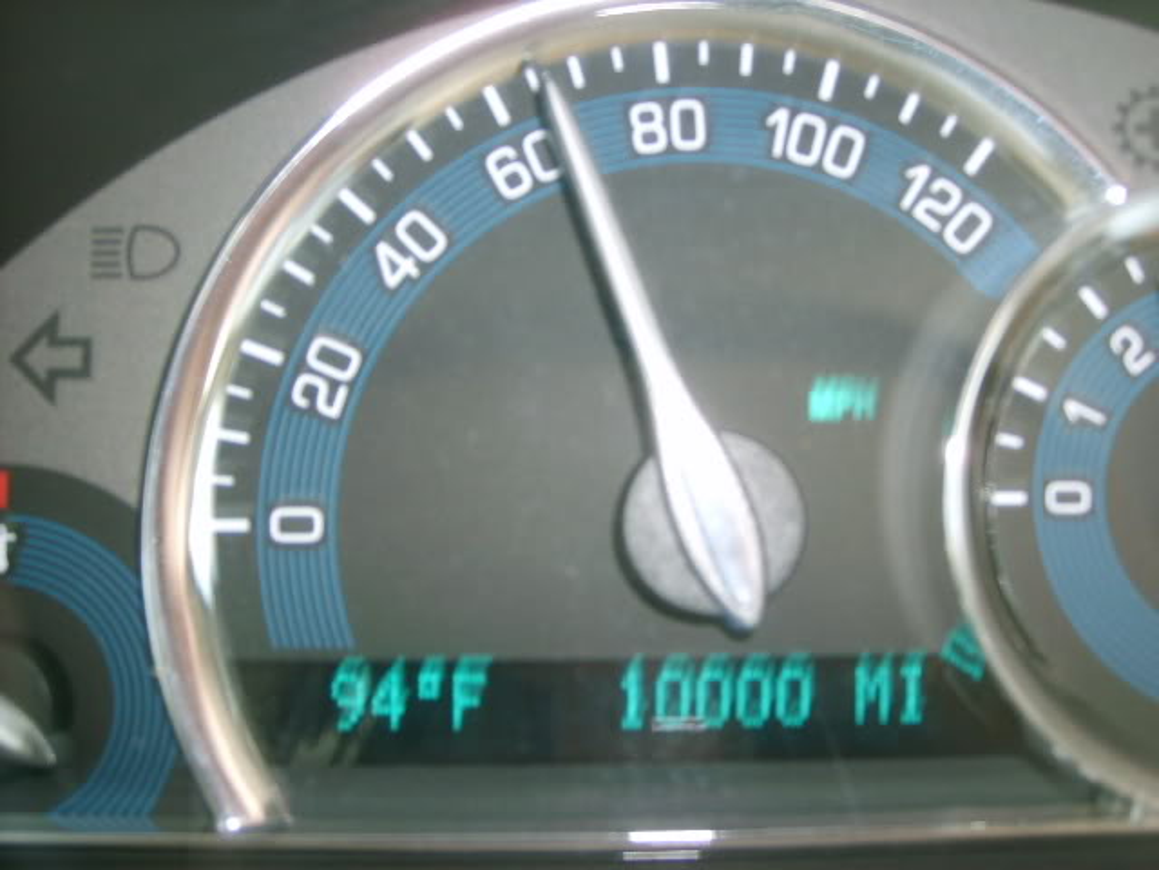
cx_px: 580
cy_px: 435
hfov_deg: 52.6
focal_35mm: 35
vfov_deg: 40.7
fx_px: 1172
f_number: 2.8
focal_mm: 5.8
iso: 100
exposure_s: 1/30
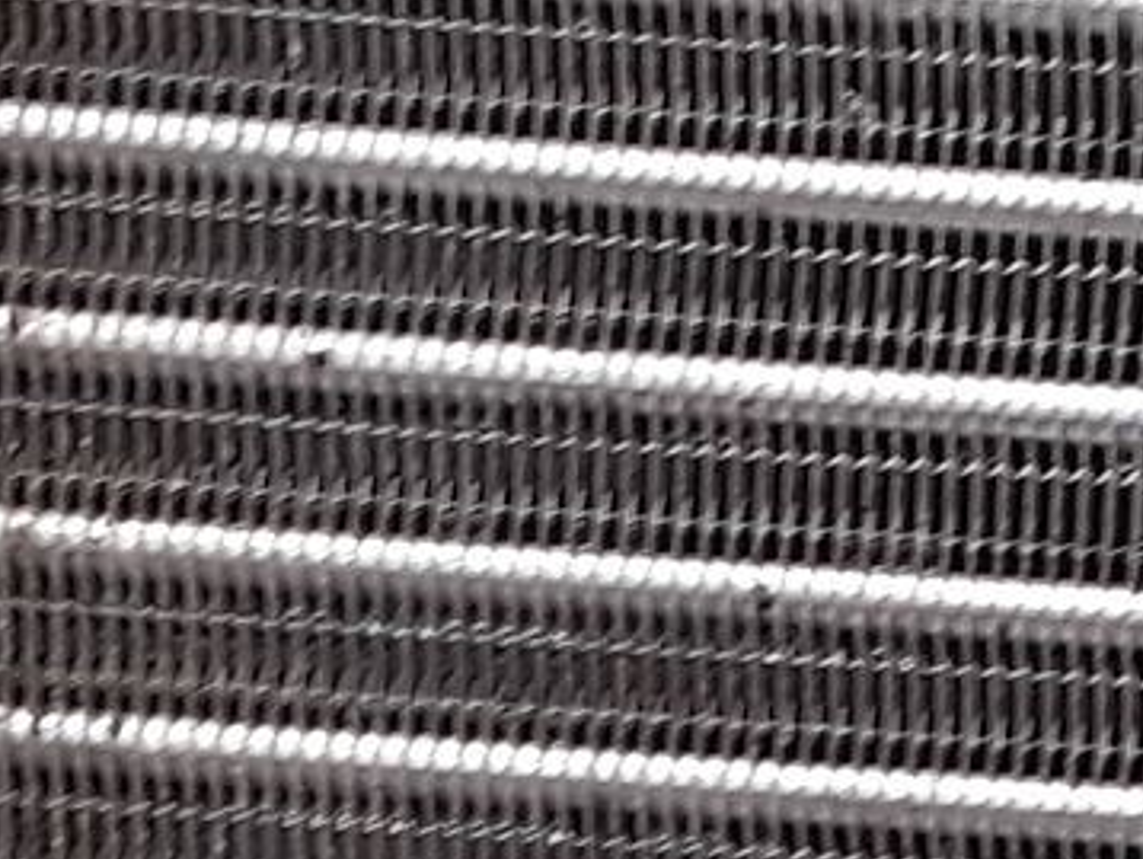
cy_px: 1268
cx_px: 1117
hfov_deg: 12.2
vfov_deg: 9.1
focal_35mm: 160
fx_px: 5287
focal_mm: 2.91
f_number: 1.9
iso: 64
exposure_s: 1/50
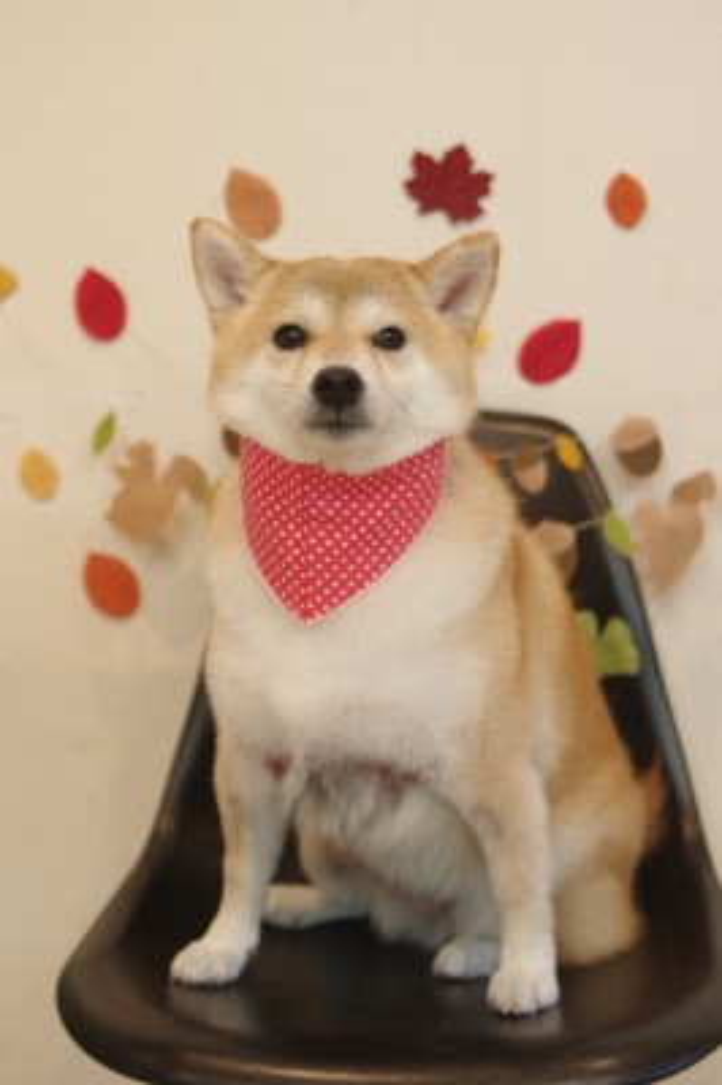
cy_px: 542
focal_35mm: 57
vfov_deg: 35.1
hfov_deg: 23.7
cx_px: 361
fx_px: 1718
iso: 800
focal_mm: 38
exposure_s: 1/80
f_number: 2.8
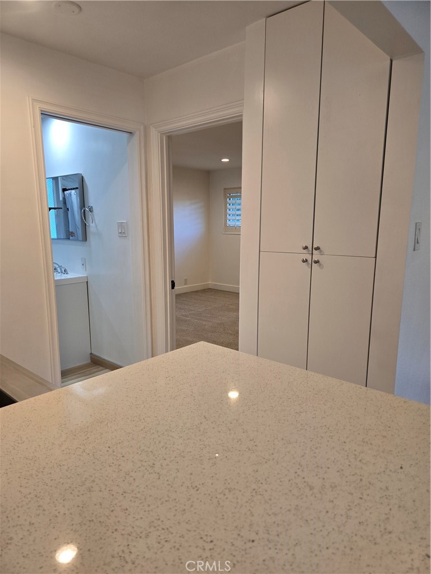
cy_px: 287
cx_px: 216
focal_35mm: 23
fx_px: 382
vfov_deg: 73.9
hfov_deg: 58.9
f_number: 1.7
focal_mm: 6.3
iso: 160
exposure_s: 1/120
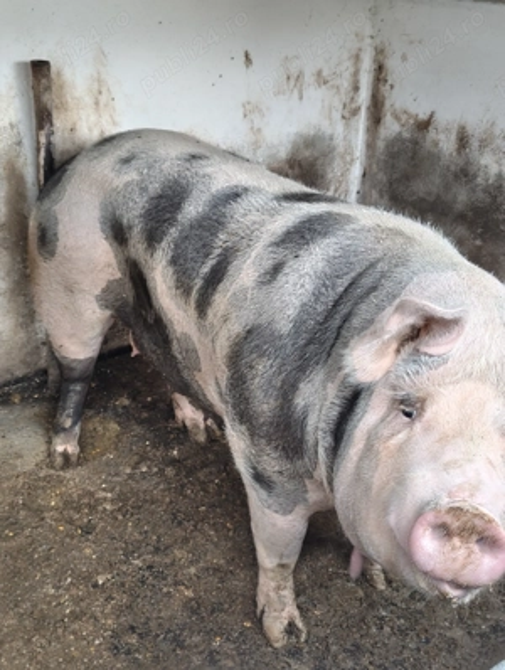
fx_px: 911
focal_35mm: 47
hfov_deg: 31.0
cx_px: 252
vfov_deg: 40.4
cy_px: 335
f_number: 1.88
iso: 122
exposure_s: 1/50
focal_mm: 5.56
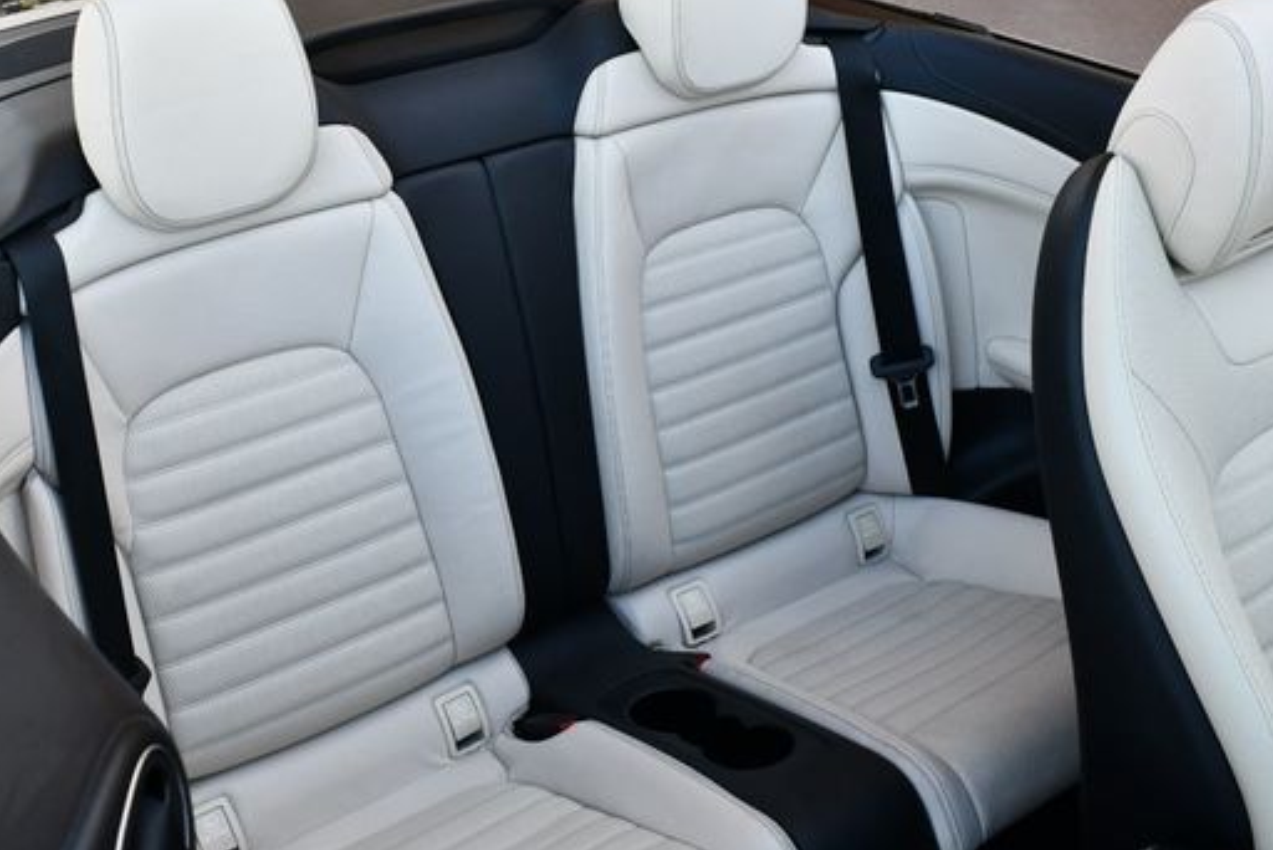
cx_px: 537
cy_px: 390
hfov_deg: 43.4
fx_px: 1592
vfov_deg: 29.9
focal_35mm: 45
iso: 400
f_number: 4.5
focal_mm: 18
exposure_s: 1/250
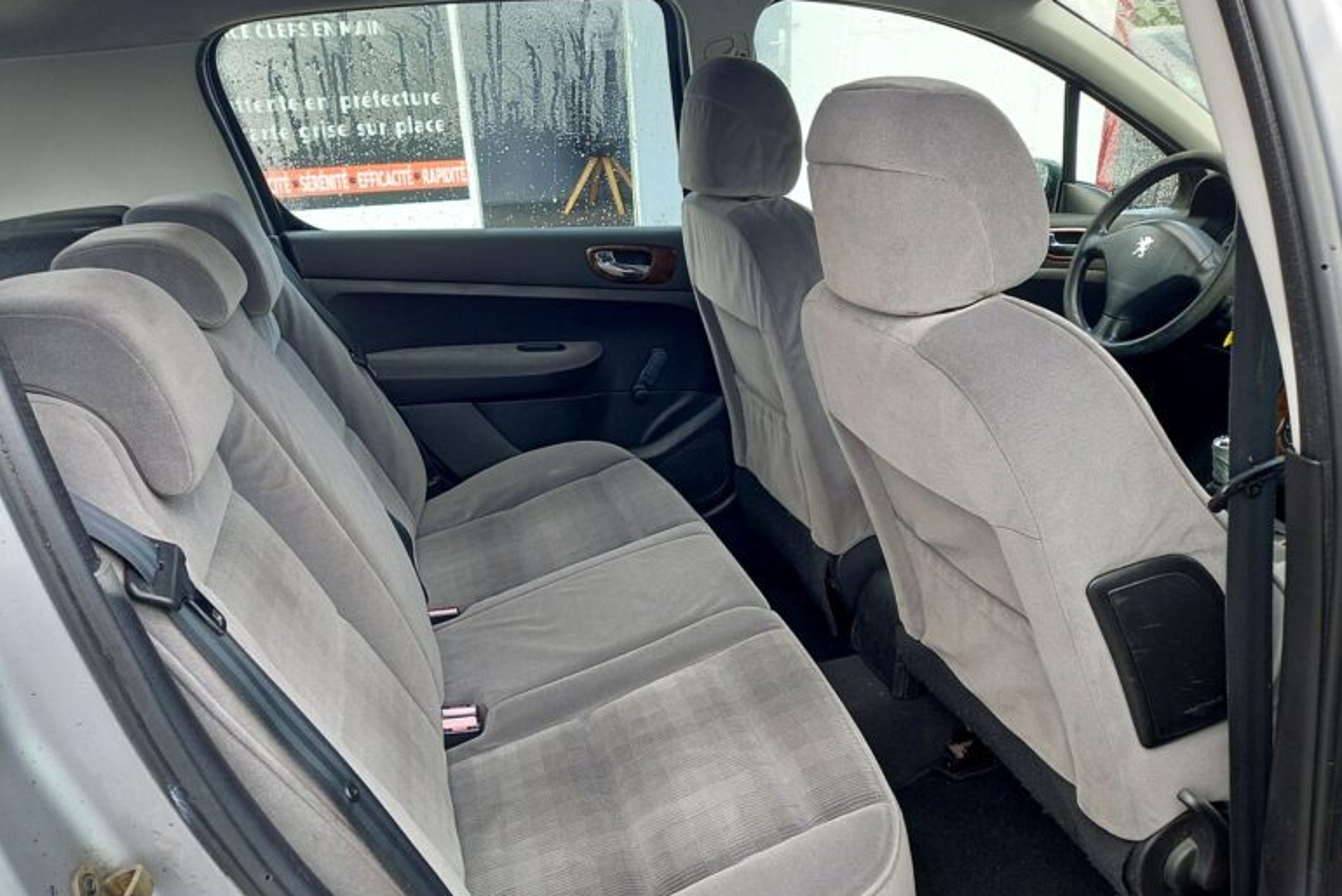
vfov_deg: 47.8
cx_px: 668
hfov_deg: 67.4
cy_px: 514
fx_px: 1007
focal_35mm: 27
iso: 50
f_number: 2
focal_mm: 4.6
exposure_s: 1/100
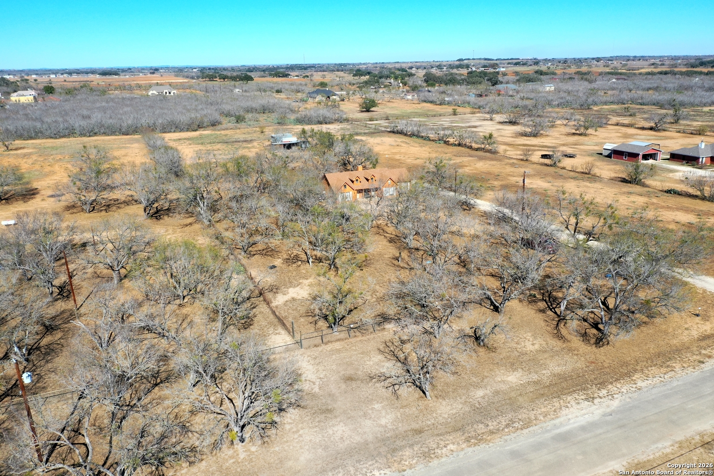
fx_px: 555
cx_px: 357
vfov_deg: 46.4
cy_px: 238
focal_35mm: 28
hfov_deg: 65.5
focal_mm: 10.26
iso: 100
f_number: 5.6
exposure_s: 1/500
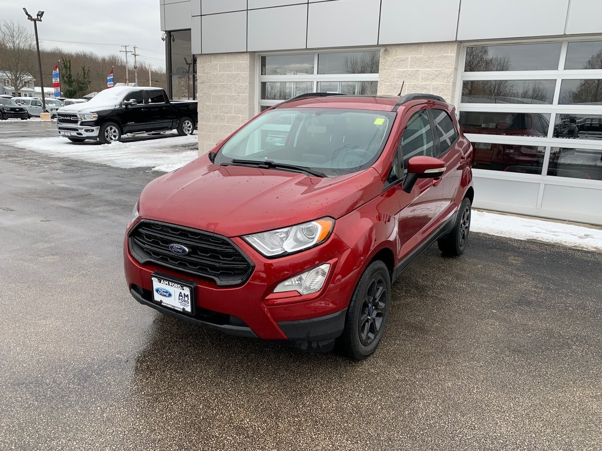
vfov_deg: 53.1
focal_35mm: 26
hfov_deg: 67.3
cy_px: 226
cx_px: 301
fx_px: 452
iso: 25
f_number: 1.8
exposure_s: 1/290
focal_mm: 4.25
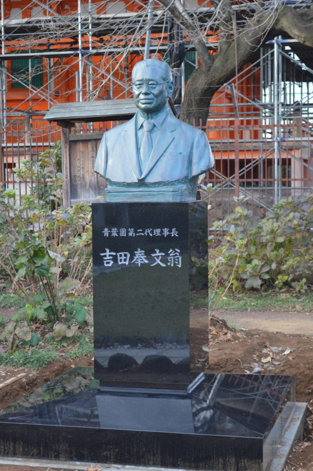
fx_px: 901
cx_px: 156
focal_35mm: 69
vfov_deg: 29.3
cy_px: 236
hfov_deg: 19.7
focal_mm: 46
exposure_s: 1/60
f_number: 5.3
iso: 400
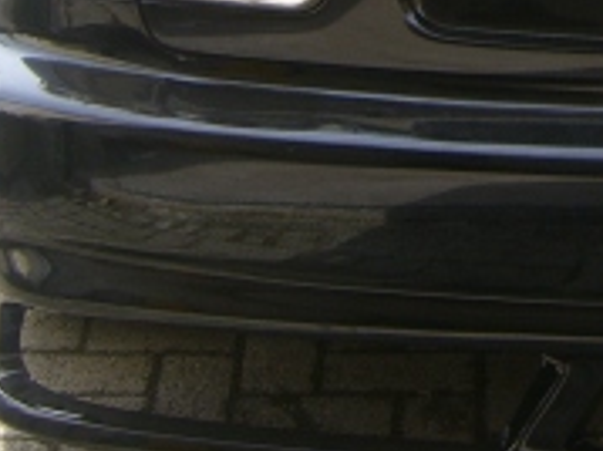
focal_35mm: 136
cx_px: 707
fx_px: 2367
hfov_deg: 14.1
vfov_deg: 10.3
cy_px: -337
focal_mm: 6.2
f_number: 2.7
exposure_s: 1/200
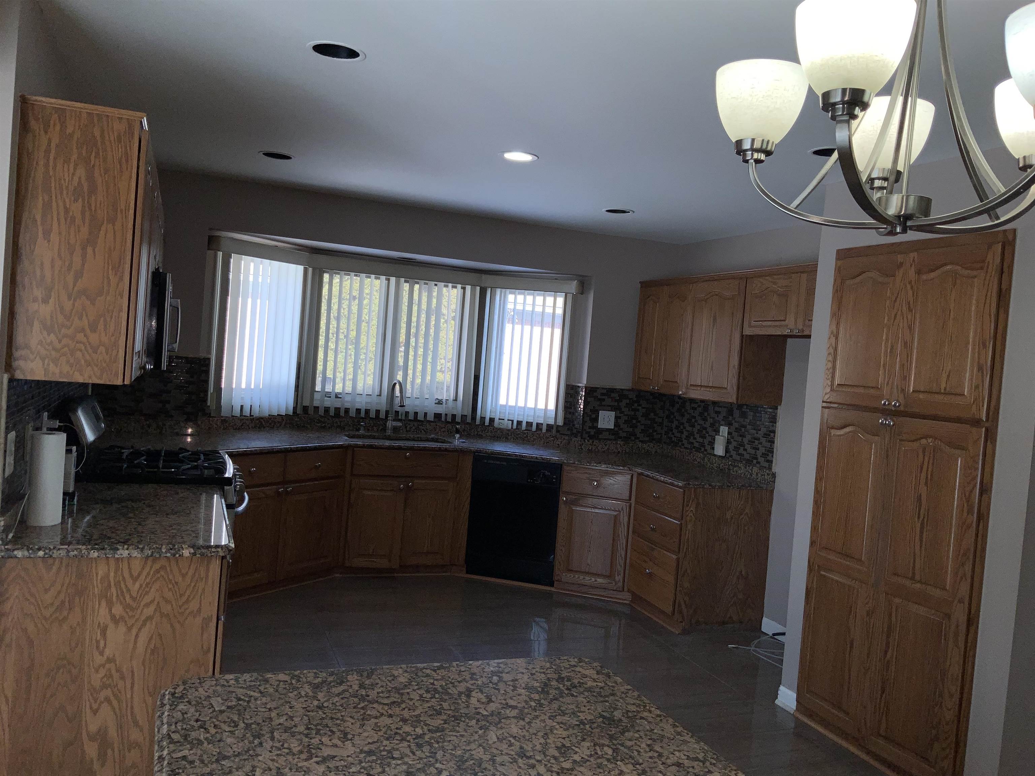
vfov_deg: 48.2
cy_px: 388
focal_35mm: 29
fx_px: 867
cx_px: 518
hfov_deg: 61.7
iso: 16
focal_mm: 3
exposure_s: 1/183
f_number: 1.8
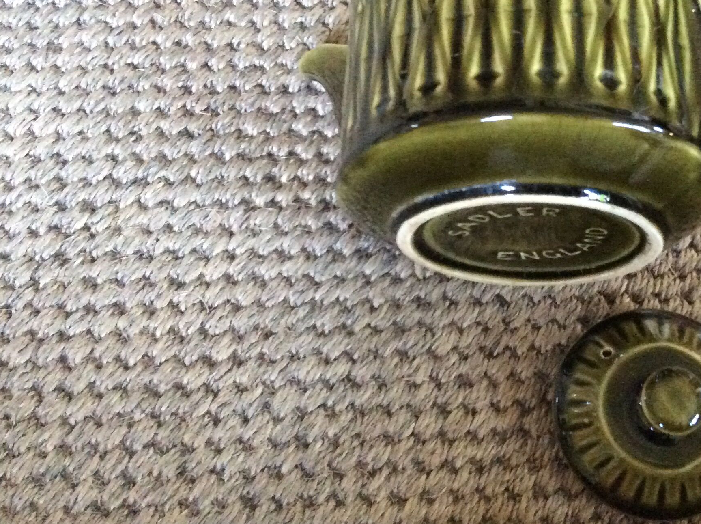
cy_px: 211
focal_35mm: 48
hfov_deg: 39.1
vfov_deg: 30.1
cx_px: 489
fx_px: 971
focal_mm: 3.3
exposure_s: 1/17
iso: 500
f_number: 2.4
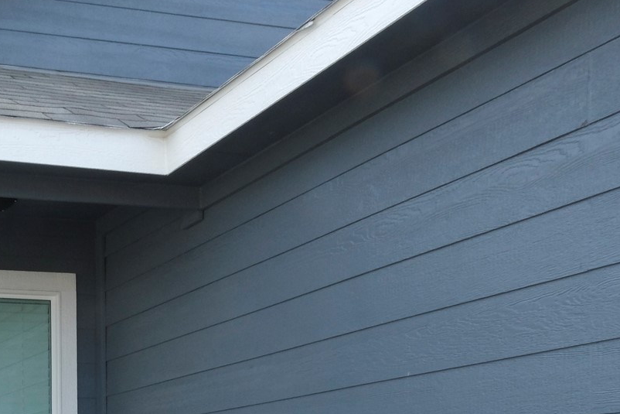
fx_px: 1120
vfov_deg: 19.4
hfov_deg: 29.1
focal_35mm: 65
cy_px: 531
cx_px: 14
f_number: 22
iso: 1250
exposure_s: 1/60
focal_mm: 16
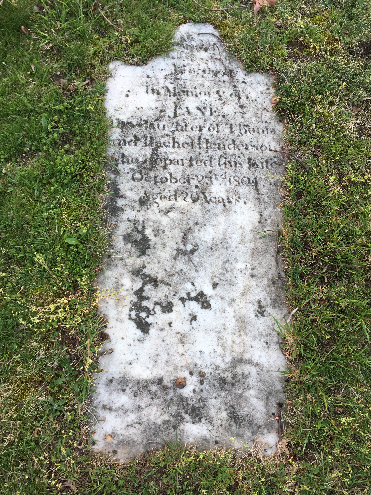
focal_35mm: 29
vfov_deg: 61.7
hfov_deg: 48.2
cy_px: 248
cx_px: 186
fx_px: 414
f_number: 2.2
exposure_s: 1/60
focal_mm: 4.15
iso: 32
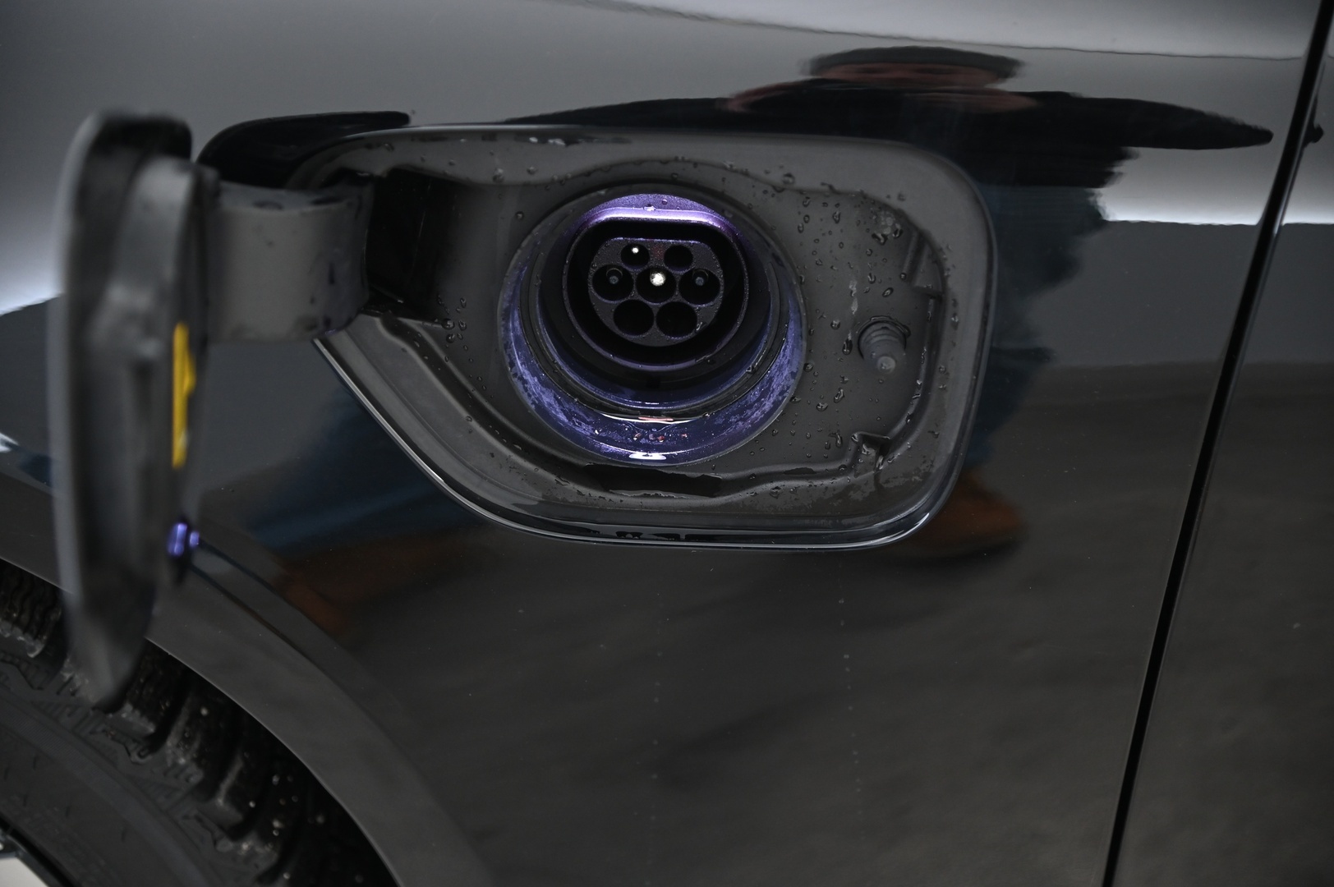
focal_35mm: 70
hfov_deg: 28.9
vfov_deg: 19.4
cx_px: 667
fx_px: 2592
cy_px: 444
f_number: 4
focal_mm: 70
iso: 2000
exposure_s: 1/20
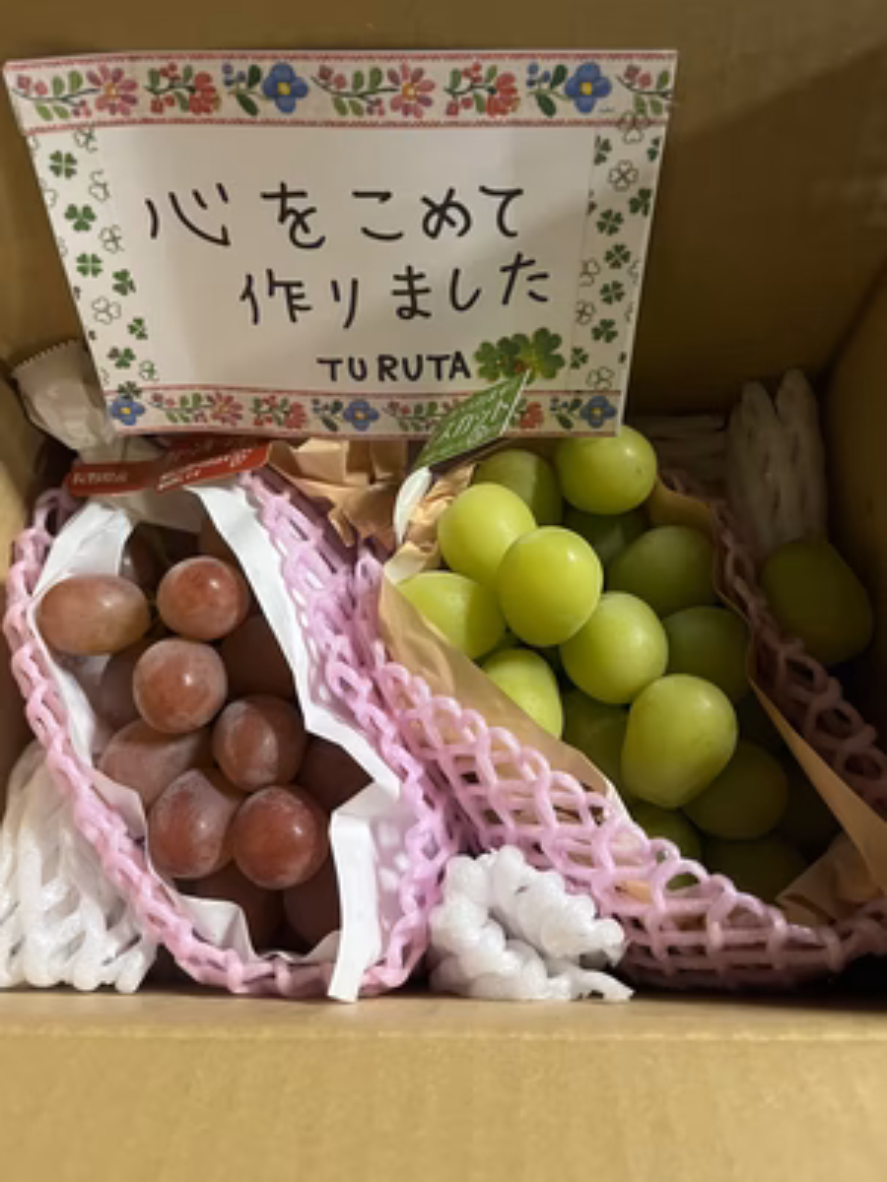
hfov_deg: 53.1
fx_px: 888
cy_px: 591
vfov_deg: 67.3
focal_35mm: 26
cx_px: 444
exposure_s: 1/40
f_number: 1.6
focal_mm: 5.1
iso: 500
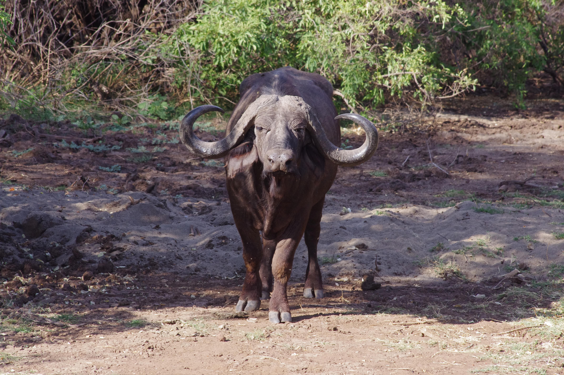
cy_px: 188
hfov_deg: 9.2
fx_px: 3521
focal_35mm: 225
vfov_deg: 6.1
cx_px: 282
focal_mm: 150
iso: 800
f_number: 11
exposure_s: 1/250
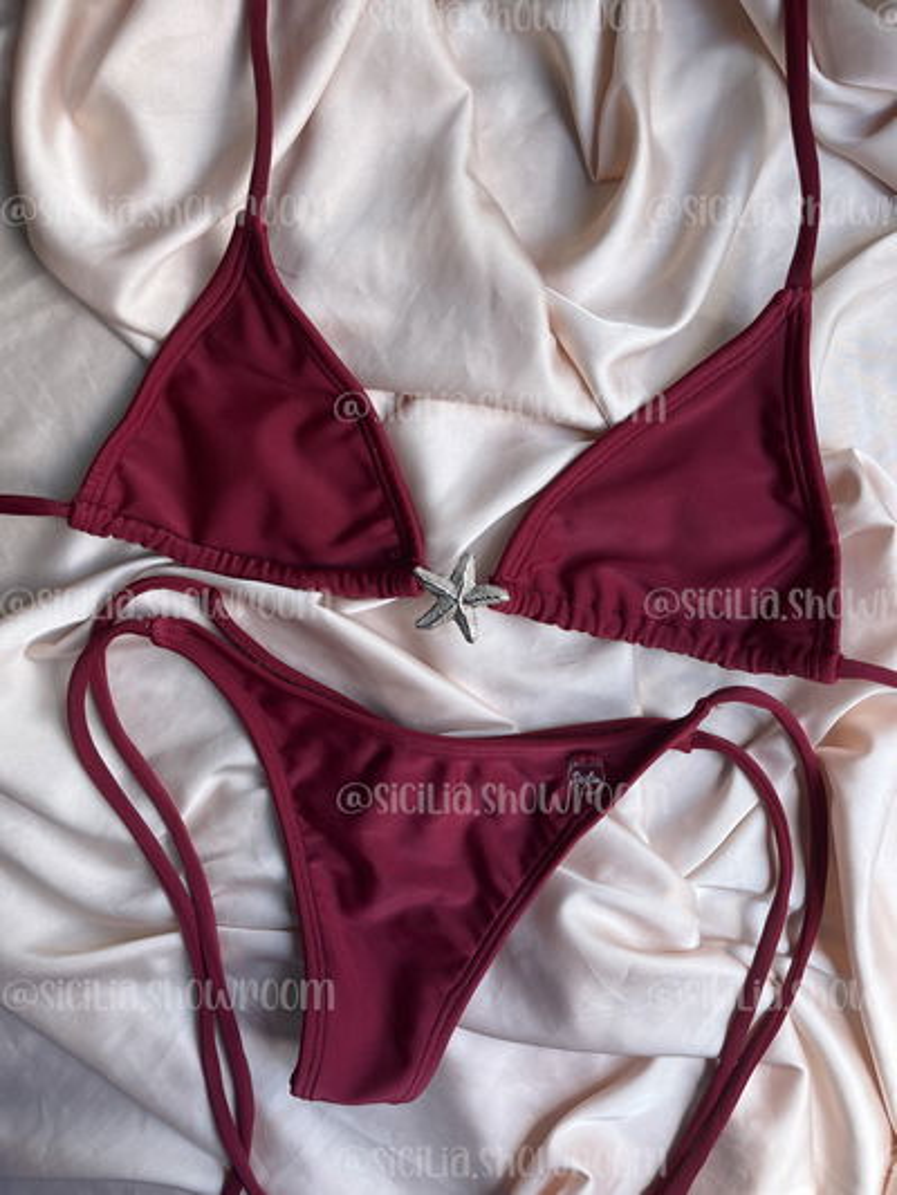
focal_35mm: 26
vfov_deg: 67.3
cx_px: 448
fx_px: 898
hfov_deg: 53.1
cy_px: 598
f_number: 1.6
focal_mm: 5.1
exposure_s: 1/146
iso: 32
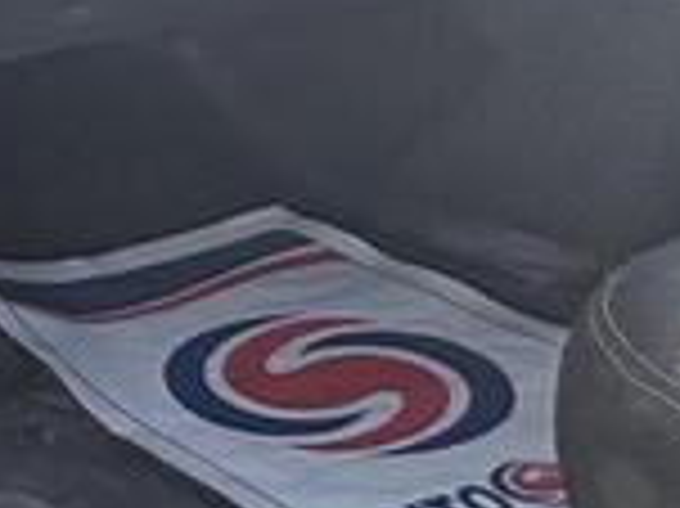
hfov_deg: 12.7
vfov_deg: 17.1
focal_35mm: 83
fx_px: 1629
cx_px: -1207
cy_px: -58
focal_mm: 2.22
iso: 40
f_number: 2.2
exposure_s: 1/320
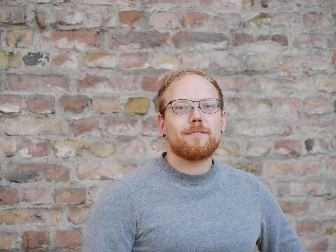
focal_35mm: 194
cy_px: 126
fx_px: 1884
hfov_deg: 10.2
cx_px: 168
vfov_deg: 7.7
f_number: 5.4
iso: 2500
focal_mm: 97
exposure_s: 1/250
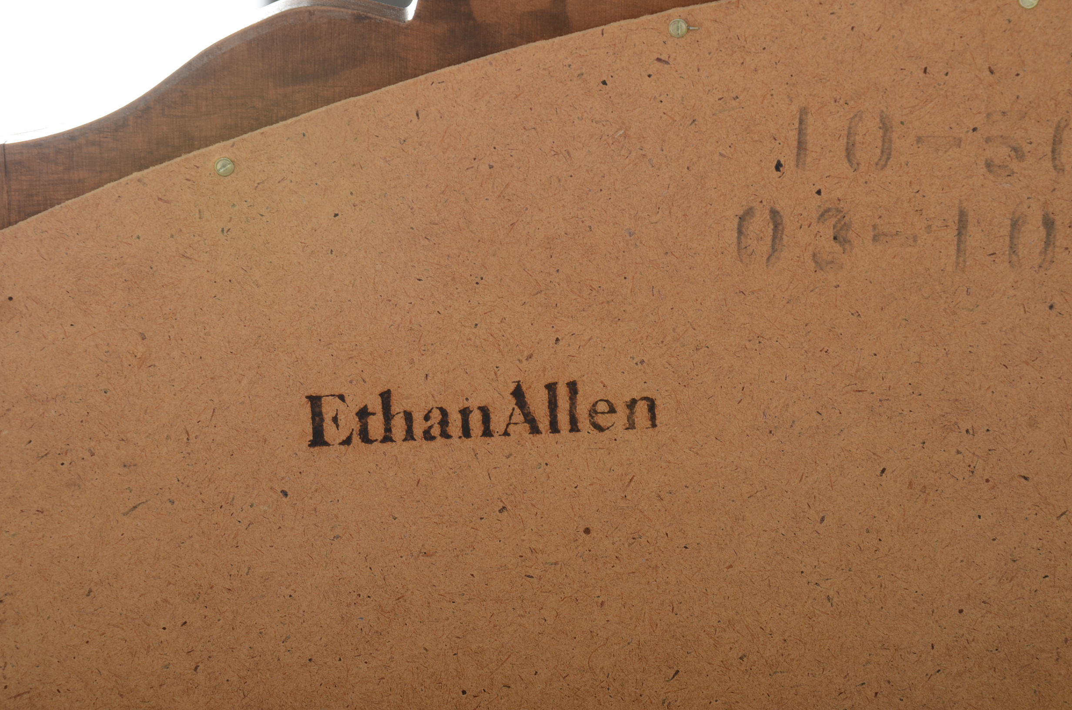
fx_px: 3120
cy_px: 355
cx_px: 536
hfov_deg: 19.5
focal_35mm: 105
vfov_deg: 13.0
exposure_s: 1/200
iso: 125
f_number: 11
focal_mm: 70
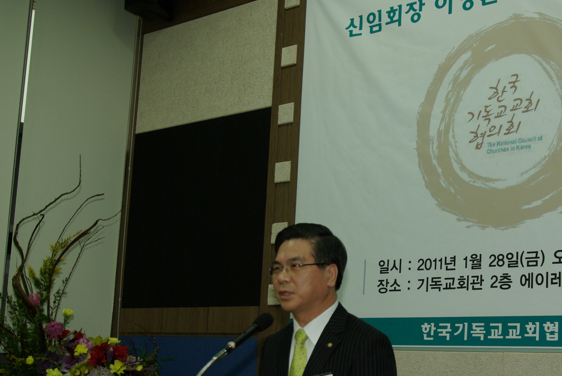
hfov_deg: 35.2
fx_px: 875
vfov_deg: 24.2
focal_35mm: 56
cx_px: 382
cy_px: 233
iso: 400
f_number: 4.5
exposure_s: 1/125
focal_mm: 26
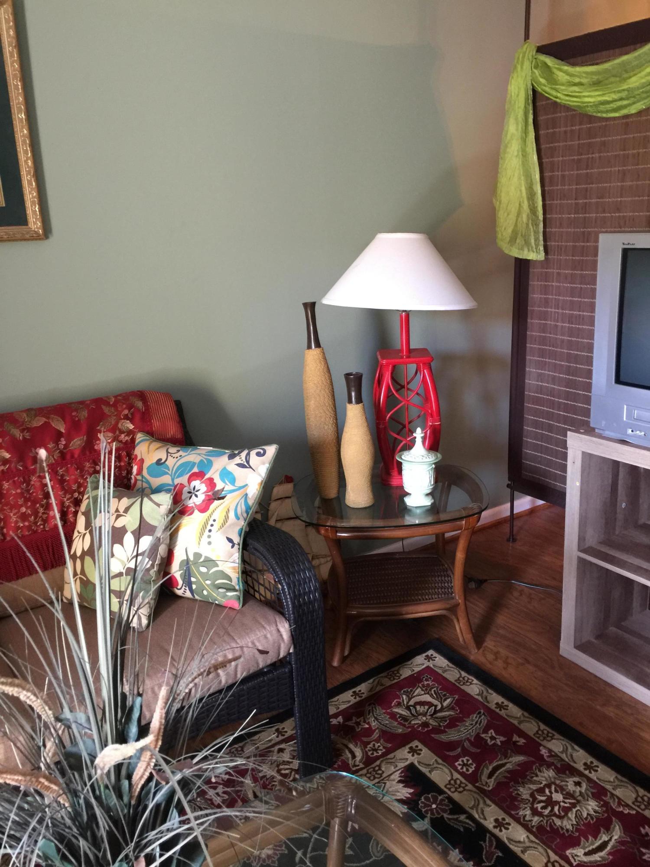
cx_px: 325
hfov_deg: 48.2
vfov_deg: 61.7
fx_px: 726
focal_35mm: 29
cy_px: 434
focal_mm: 4.15
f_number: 2.2
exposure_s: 1/8
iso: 100
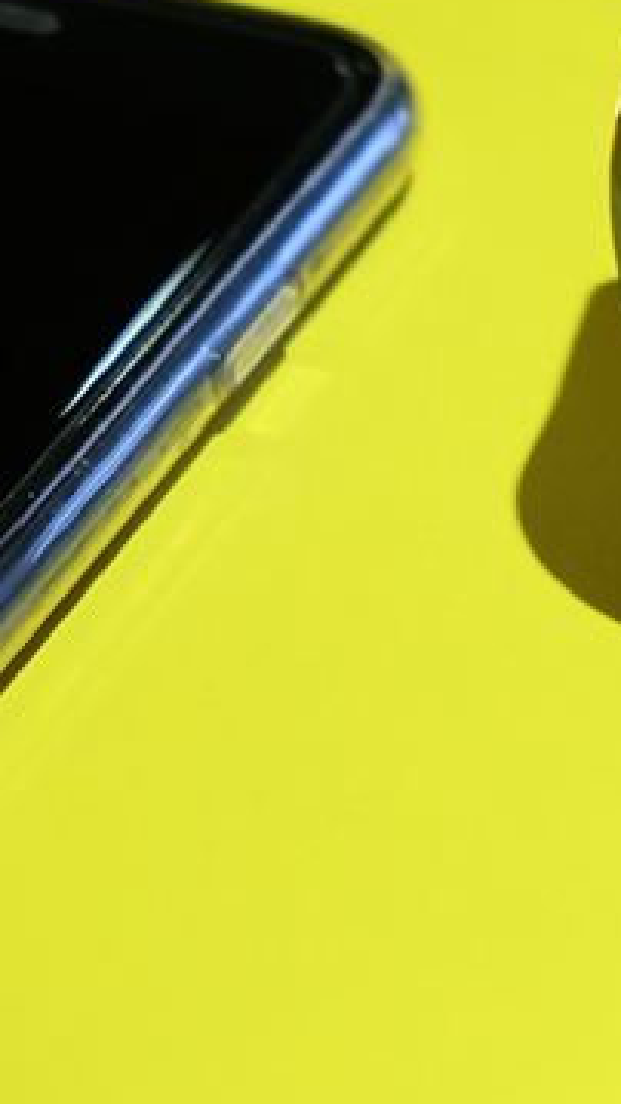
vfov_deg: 8.7
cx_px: 935
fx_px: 7258
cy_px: 118
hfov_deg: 4.9
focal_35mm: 248
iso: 1000
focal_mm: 55
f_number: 4
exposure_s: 1/75
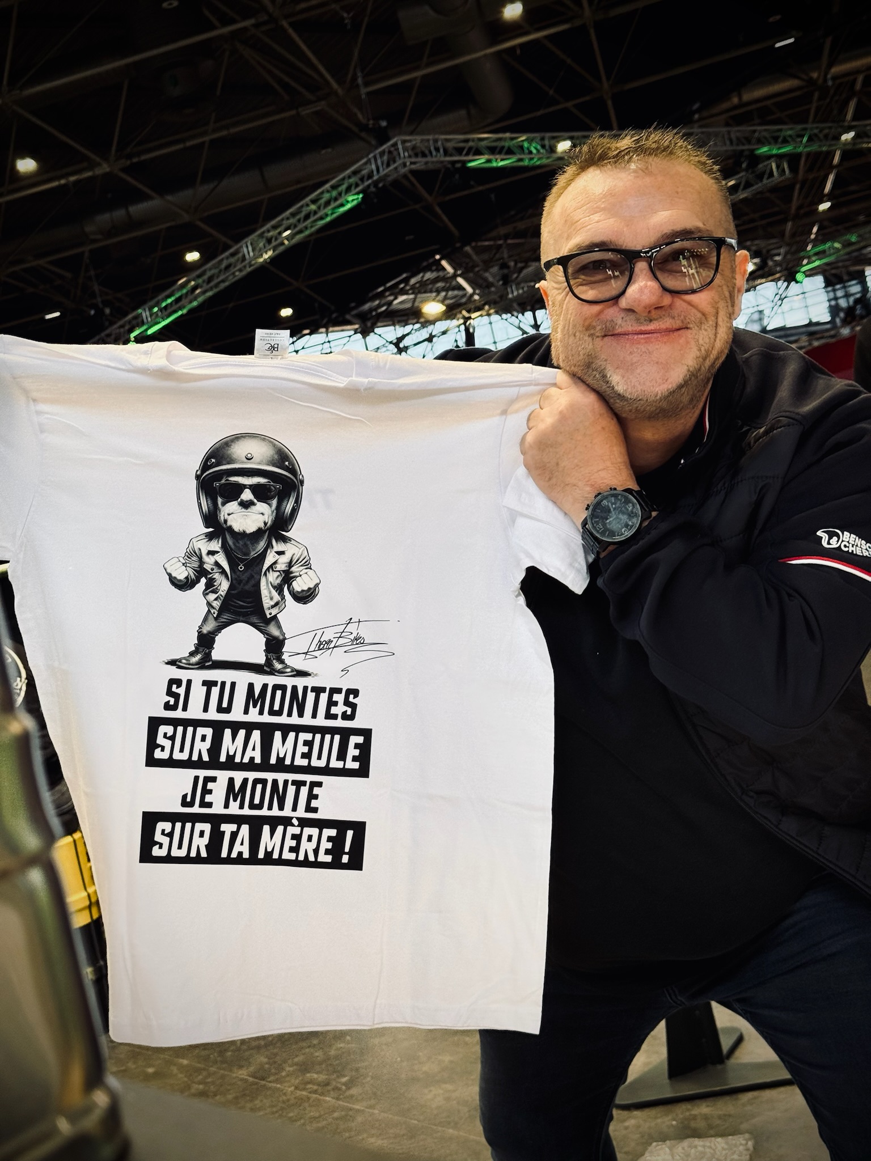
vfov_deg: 39.7
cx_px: 436
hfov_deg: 30.3
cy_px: 580
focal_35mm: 48
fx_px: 1610
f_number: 1.78
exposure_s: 1/568
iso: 64
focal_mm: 6.76
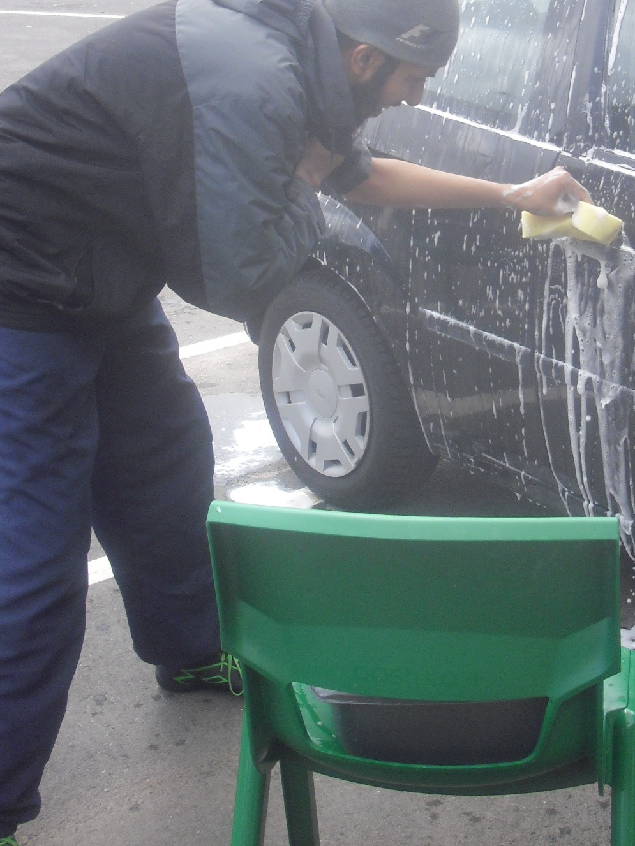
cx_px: 479
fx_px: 1615
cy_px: 258
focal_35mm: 66
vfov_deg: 29.1
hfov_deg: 22.0
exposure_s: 1/400
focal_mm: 6.2
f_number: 2.8
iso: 100
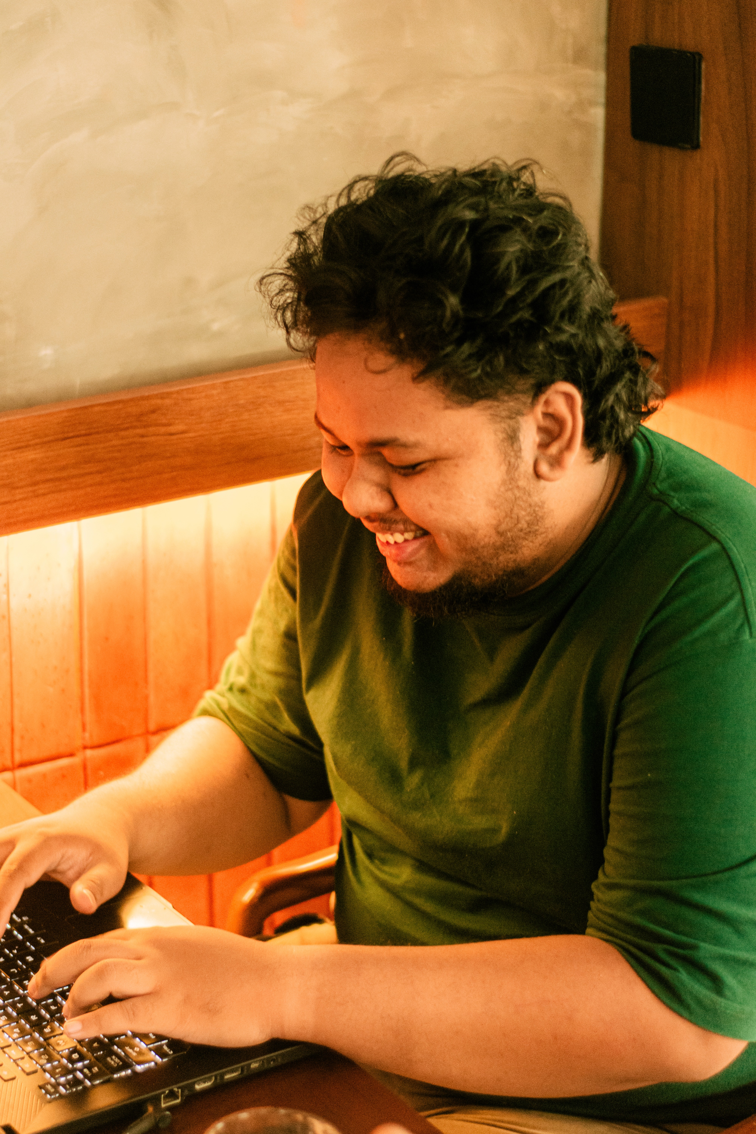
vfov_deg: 27.0
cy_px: 567
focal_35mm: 75
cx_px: 378
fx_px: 2362
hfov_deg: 18.2
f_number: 1.8
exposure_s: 1/100
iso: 2000
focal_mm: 50
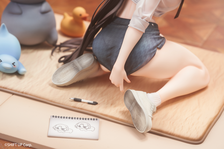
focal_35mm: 110
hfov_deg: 18.6
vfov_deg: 12.5
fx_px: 684
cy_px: 74
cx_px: 112
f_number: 11
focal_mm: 110
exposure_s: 1/15
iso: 200
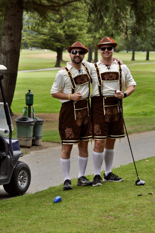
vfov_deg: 19.5
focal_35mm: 105
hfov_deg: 13.0
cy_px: 116
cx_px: 78
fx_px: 680
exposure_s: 1/1000
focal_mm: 70
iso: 400
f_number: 4.5
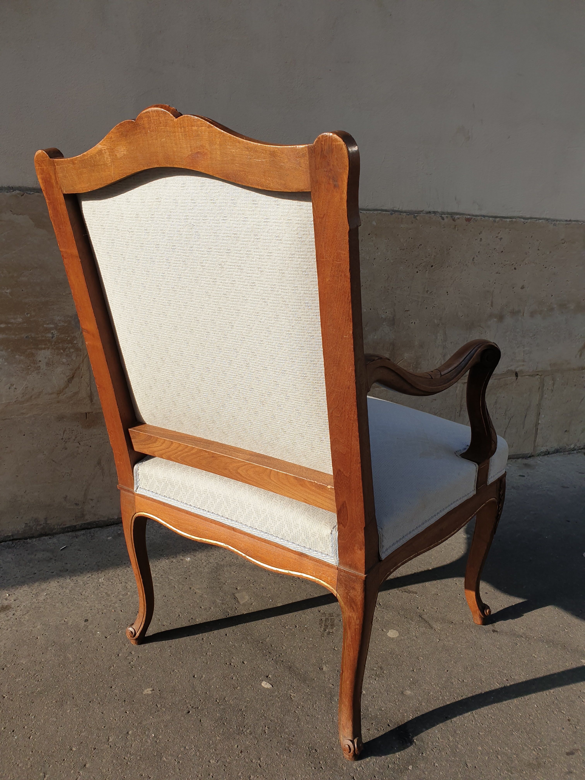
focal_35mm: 26
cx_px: 292
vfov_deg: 67.3
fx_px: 586
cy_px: 390
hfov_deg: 53.1
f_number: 2.4
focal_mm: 4.3
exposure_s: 1/1215
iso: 50
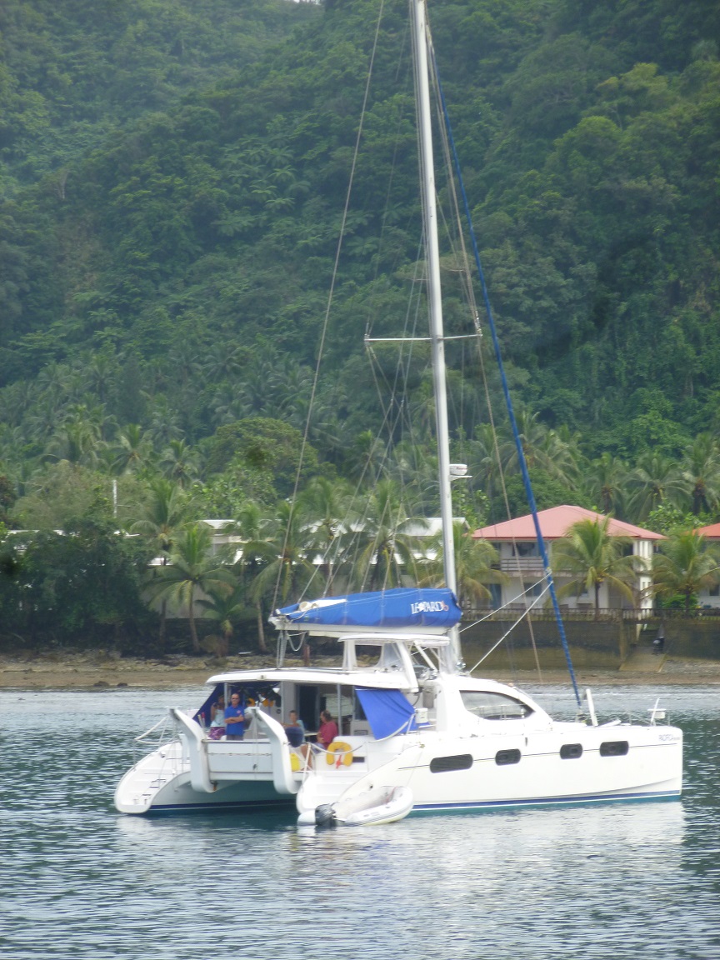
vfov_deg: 9.5
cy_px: 480
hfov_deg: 7.1
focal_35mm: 209
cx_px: 360
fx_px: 5796
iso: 100
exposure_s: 1/125
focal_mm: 37.3
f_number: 5.8
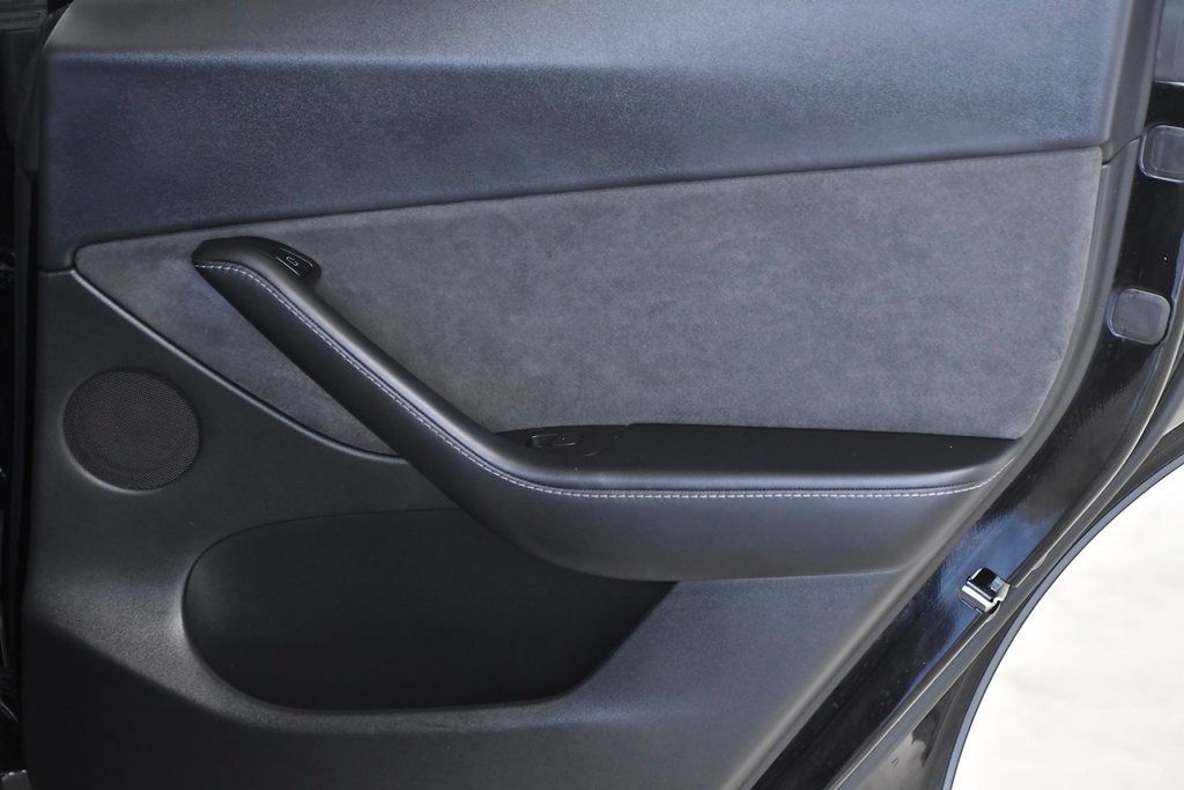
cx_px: 592
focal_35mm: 78
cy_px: 395
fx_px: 2566
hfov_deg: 26.0
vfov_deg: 17.5
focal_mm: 52
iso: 2000
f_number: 3.5
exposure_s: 1/400
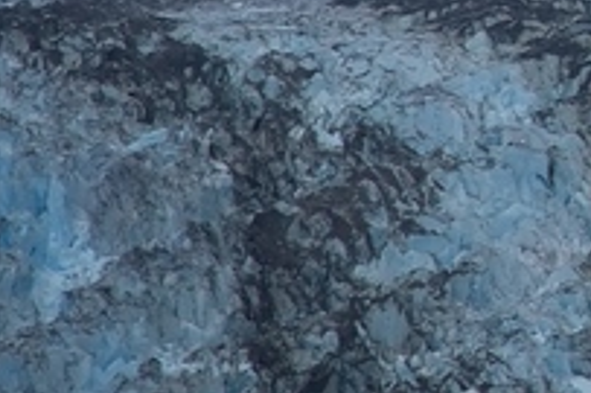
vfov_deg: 1.8
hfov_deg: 2.7
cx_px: 1619
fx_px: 12417
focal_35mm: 757
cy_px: -271
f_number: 5.6
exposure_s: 1/250
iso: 100
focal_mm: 120
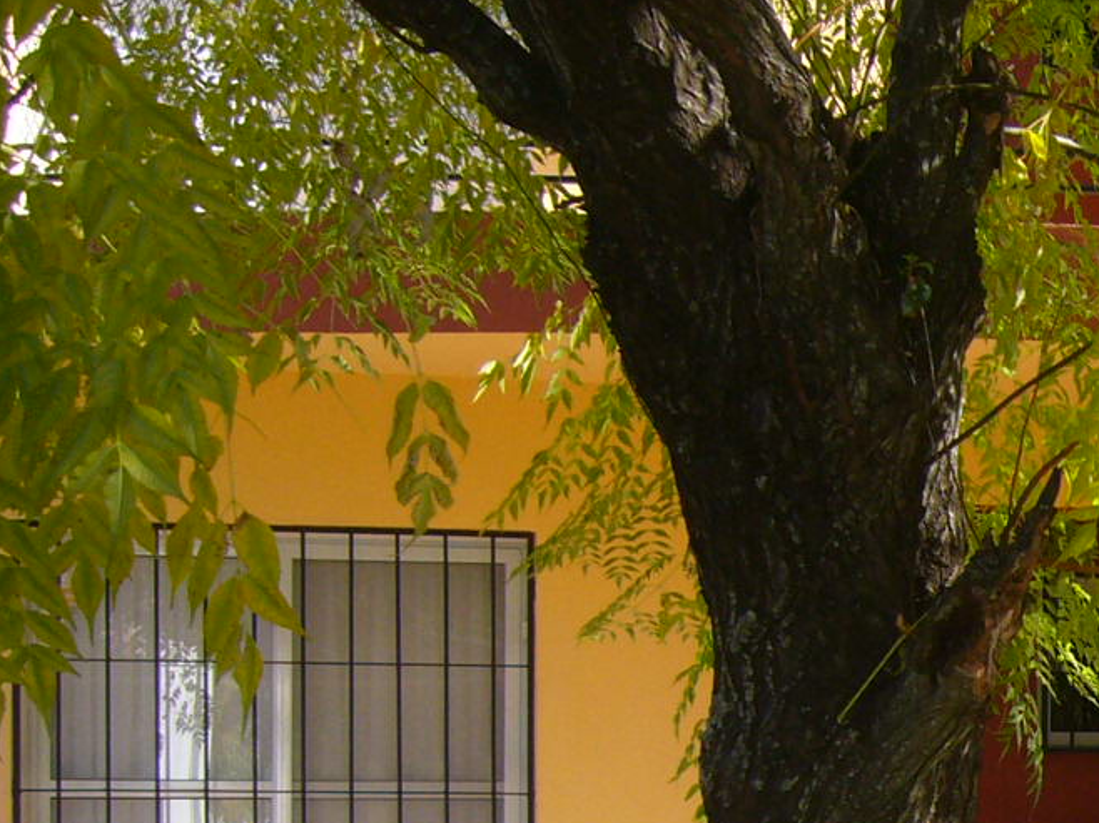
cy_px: 835
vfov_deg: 13.4
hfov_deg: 16.6
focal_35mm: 109
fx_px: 3459
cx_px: 1600
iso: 80
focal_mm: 5.8
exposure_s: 1/200
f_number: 2.8
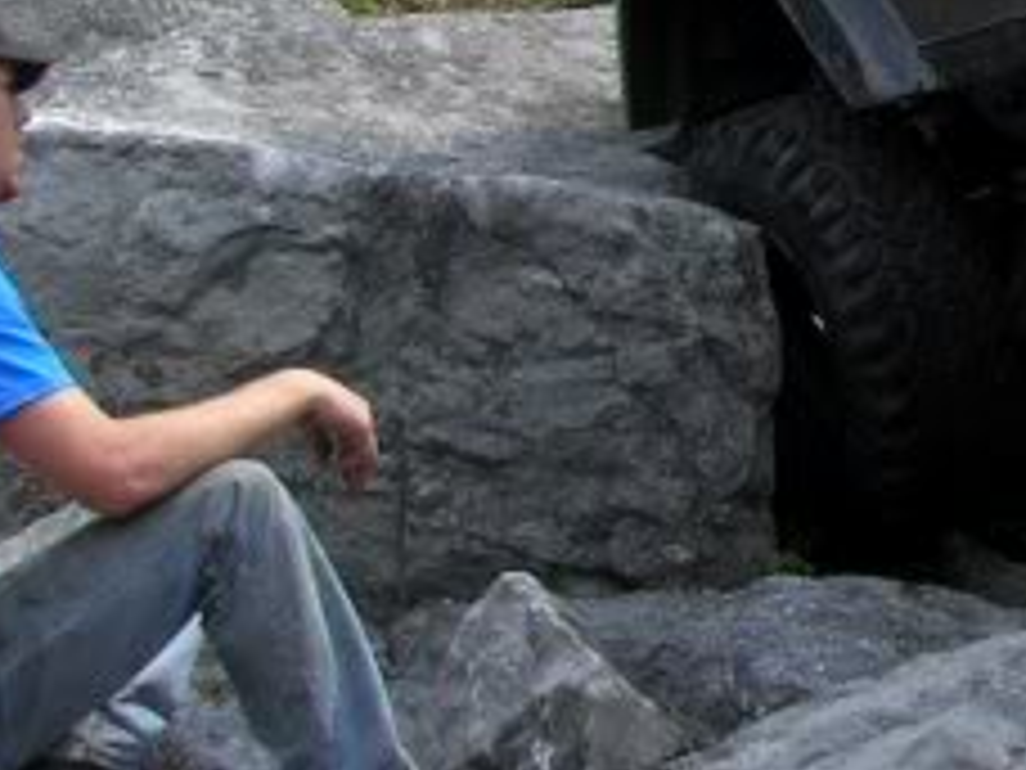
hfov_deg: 14.4
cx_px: 1789
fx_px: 3616
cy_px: -144
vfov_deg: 11.9
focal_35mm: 122
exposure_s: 1/187
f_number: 4.9
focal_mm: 5.7
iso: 50
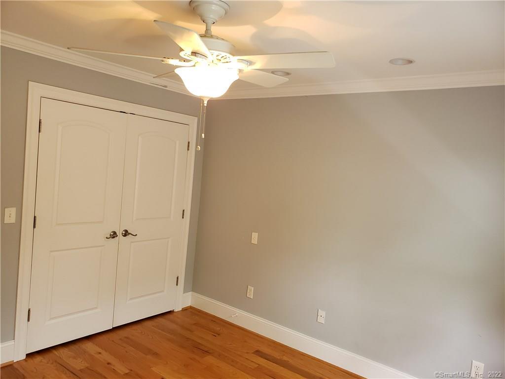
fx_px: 379
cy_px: 190
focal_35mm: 26
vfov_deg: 53.1
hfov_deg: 67.3
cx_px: 252
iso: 320
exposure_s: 1/60
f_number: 2.4
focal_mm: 4.3
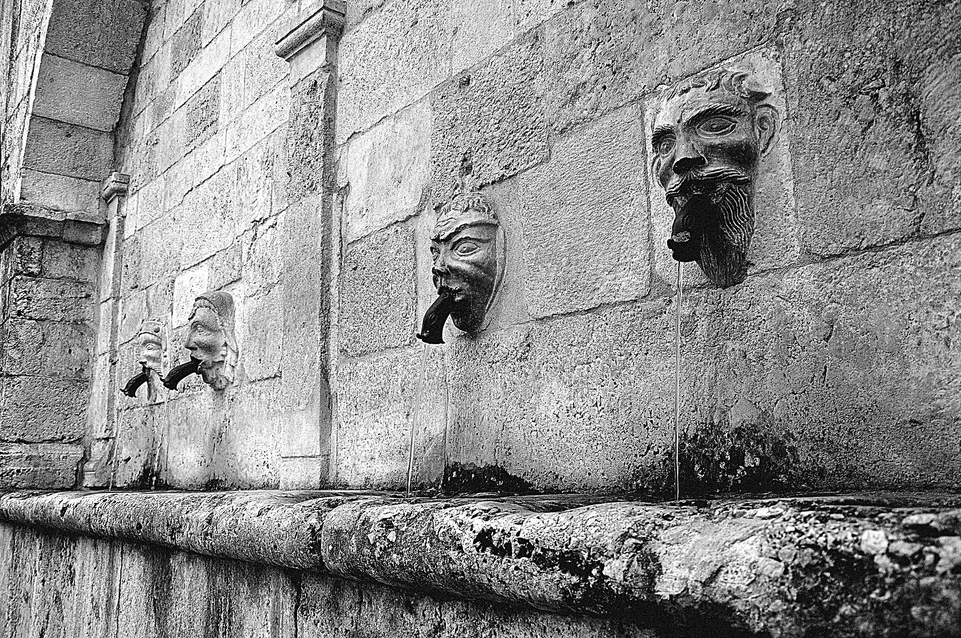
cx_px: 480
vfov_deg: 39.9
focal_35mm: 33
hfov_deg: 57.3
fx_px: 880
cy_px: 319
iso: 200
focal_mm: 22
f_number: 5
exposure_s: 1/250
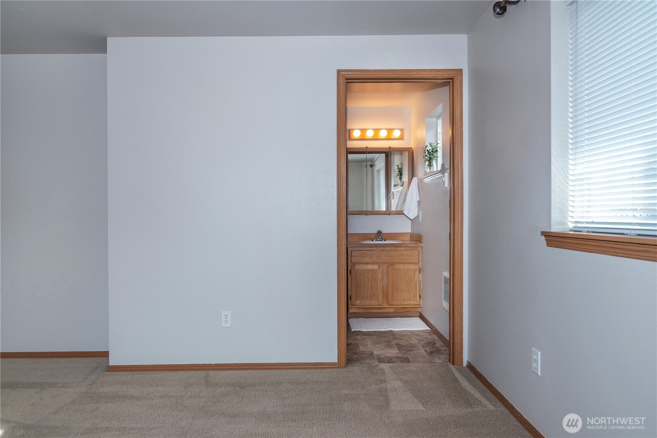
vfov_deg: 55.1
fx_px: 420
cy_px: 219
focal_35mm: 23
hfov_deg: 76.1
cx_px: 328
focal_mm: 23
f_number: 4.5
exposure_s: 1/80
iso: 200
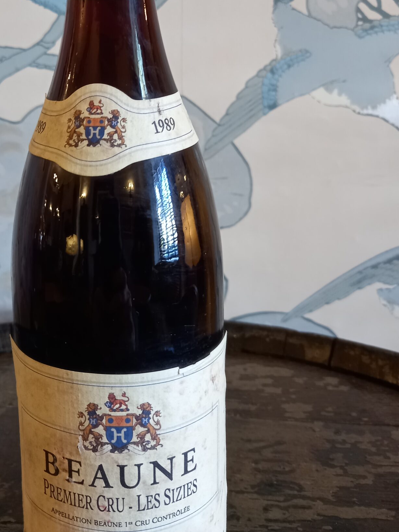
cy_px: 199
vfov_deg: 47.4
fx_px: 599
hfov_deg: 36.4
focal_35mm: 39
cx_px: 130
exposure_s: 1/24
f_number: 2
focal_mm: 4.6
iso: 200
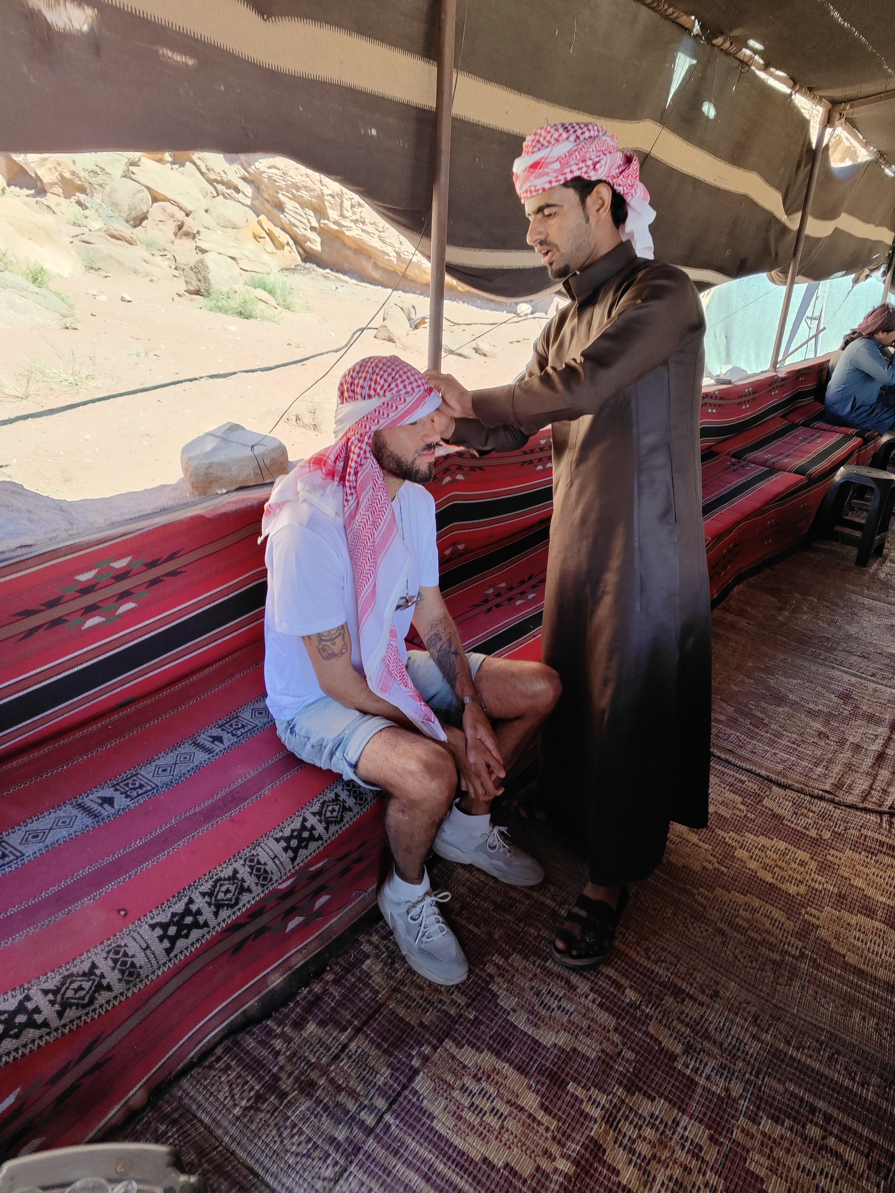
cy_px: 596
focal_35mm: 23
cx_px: 448
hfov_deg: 58.9
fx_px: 793
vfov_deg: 73.9
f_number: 1.8
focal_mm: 5.4
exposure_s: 1/199
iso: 50
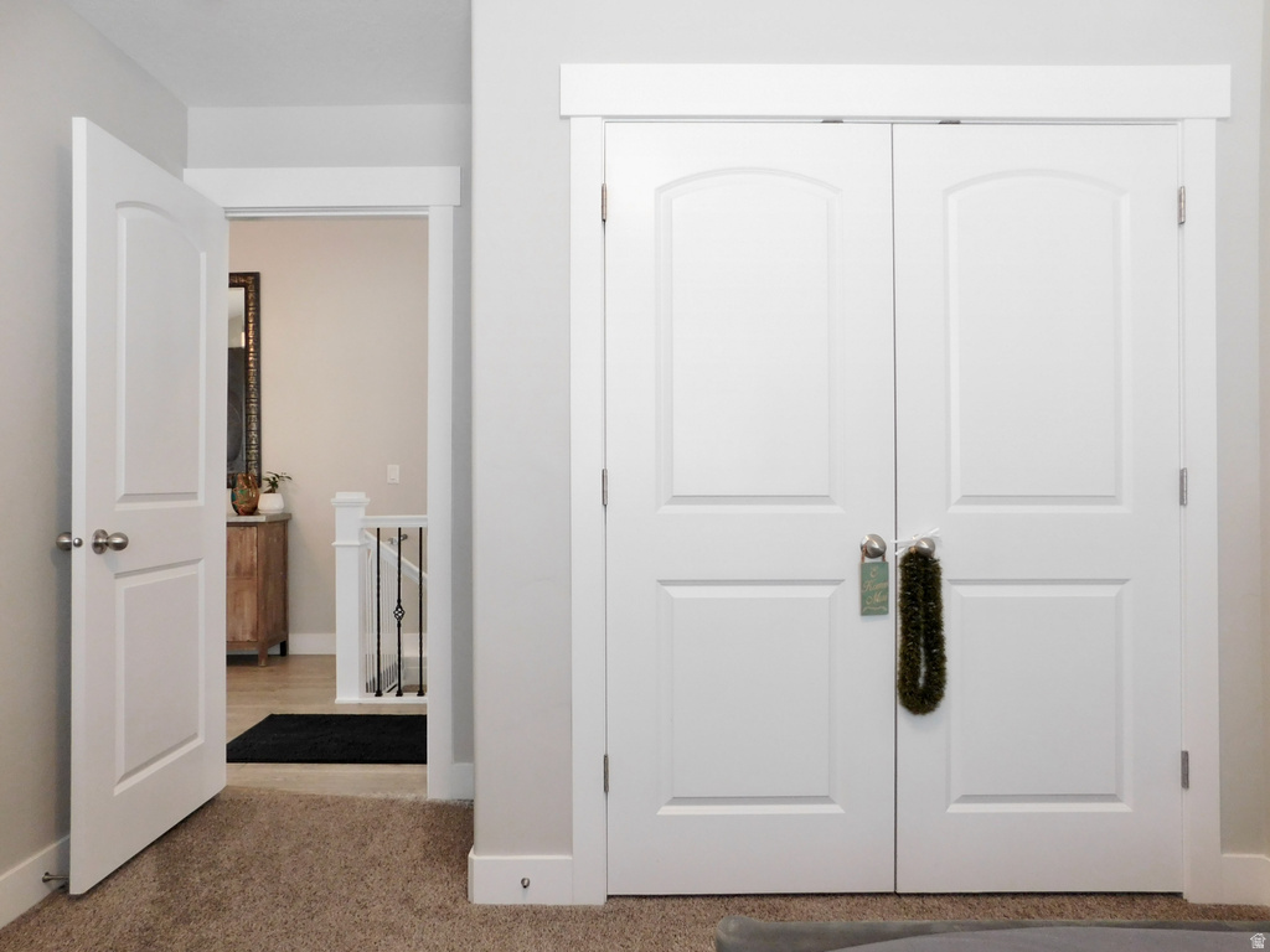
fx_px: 844
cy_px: 476
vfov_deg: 58.9
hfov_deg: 73.9
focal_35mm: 23
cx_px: 635
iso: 360
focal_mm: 4
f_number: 3
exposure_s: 1/30
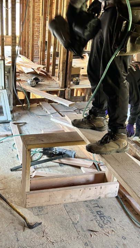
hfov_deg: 30.4
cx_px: 27
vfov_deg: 52.8
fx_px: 251
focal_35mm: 38
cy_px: 124
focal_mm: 5.7
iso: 200
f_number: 1.5
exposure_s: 1/60
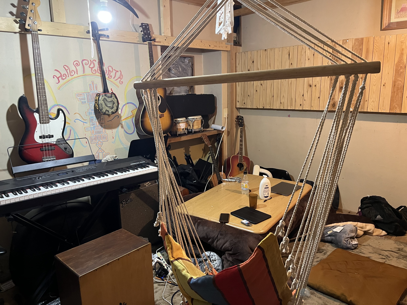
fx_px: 306
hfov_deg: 67.3
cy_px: 152
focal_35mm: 26
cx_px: 204
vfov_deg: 53.1
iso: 400
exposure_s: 1/40
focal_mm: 5.1
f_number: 1.6
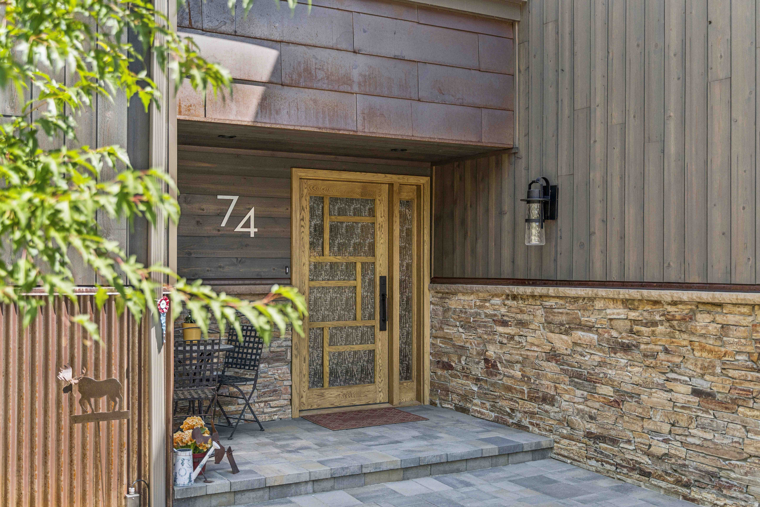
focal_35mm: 38
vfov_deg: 35.0
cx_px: 380
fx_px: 802
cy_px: 254
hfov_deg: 50.7
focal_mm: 38
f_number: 2.8
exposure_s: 1/2000
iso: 320
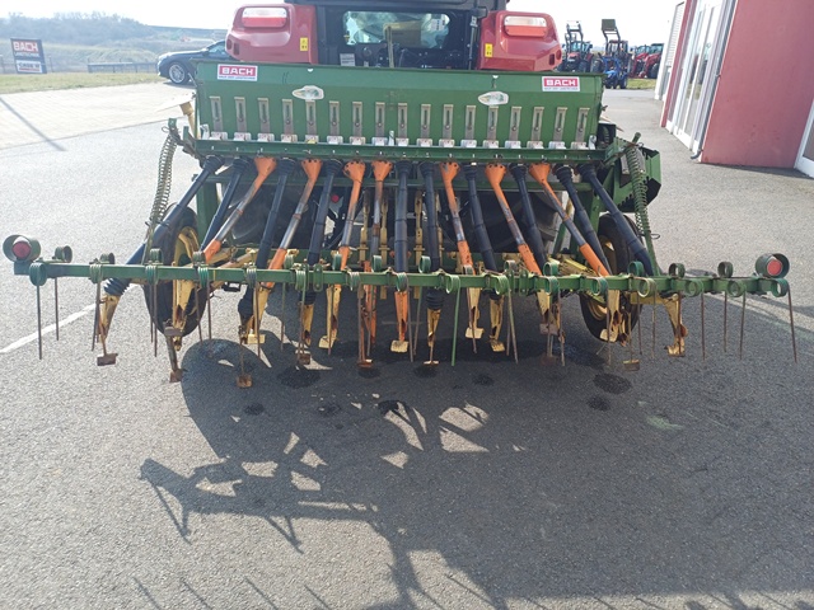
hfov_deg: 69.4
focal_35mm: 25
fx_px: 588
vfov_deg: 54.9
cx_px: 407
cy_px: 305
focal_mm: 4.65
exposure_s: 1/481
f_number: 1.8
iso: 50
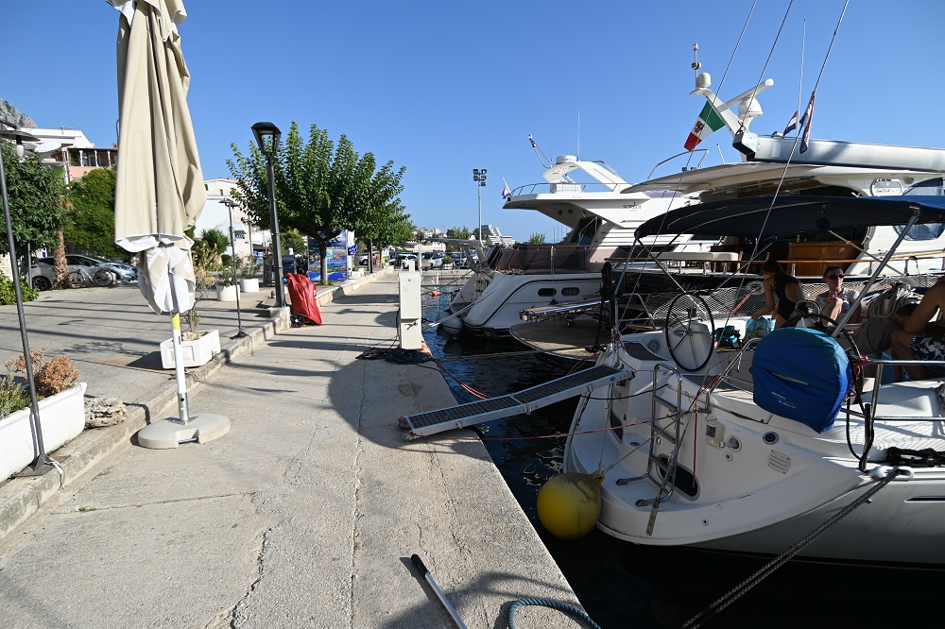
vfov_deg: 67.3
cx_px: 472
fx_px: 472
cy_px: 314
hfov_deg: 90.0
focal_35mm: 18
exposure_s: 1/1000
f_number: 4.5
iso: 100
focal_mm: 12
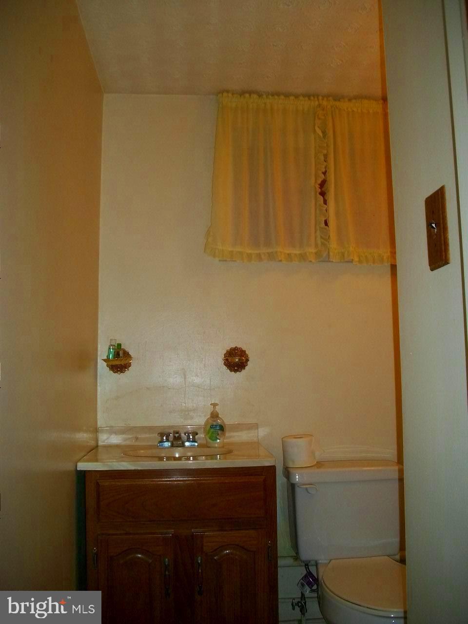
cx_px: 234
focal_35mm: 32
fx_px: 577
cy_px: 312
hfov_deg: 44.2
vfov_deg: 56.8
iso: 80
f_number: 2.9
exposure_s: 1/30
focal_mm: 5.7
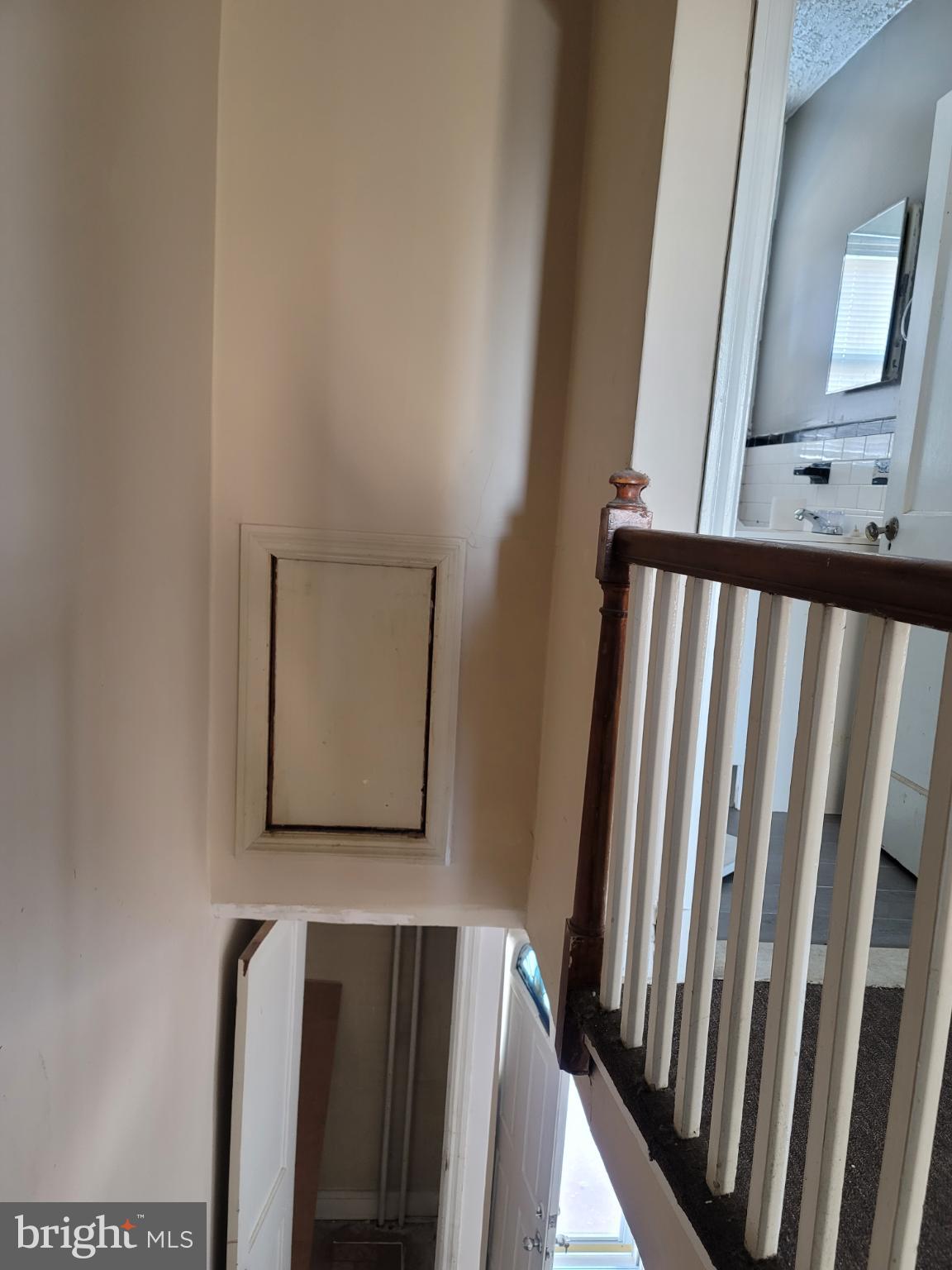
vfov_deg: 69.4
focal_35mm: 25
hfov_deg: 54.9
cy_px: 635
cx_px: 476
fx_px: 917
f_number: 1.8
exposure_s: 1/50
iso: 320
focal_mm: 7
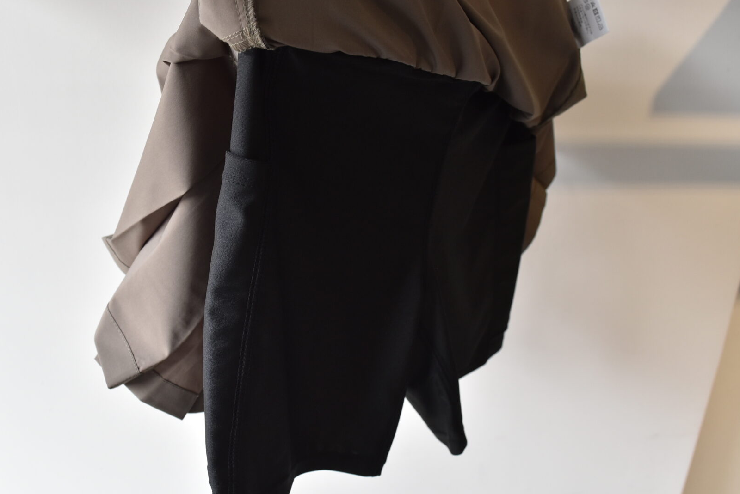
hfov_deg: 52.9
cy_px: 262
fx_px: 740
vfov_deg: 36.9
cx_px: 309
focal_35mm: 36
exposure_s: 1/40
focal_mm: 20
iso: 400
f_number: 6.3
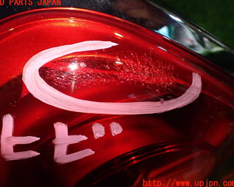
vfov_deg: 45.8
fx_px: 222
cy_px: 93
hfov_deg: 55.6
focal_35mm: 32
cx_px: 111
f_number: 2.3
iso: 640
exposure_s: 1/125
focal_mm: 5.4
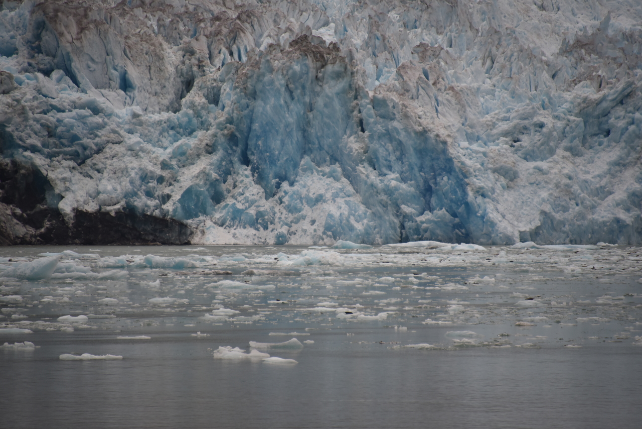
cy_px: 214
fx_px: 5351
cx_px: 321
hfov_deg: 6.9
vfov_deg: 4.6
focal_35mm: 300
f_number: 5.6
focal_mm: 300
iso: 900
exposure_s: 1/640
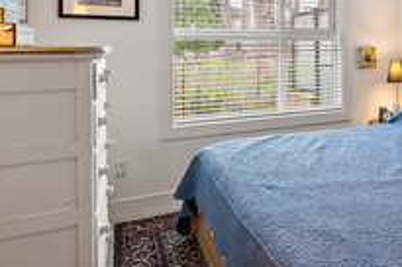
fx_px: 379
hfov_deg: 50.9
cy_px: 57
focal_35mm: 34
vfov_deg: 37.5
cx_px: 344
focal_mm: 16
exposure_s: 1/2
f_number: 7.1
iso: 320
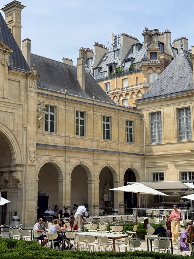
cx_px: 90
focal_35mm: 58
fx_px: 433
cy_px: 118
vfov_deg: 33.2
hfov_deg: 25.2
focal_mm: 6.76
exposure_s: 1/6536
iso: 64
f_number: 1.78
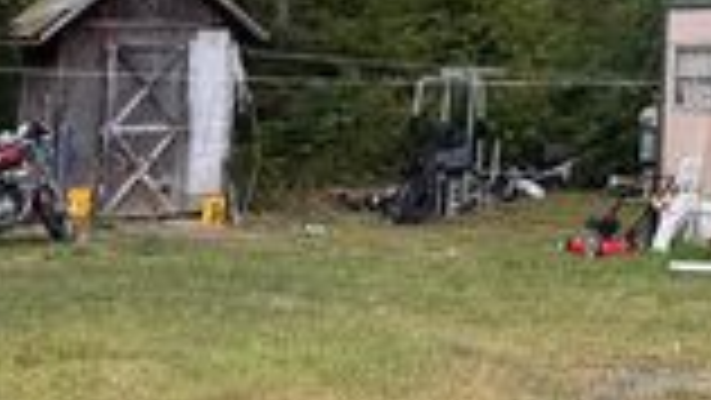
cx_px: 954
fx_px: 1565
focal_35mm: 83
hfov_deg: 22.5
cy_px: -191
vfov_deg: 13.7
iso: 64
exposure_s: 1/236
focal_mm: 6.76
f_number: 1.78
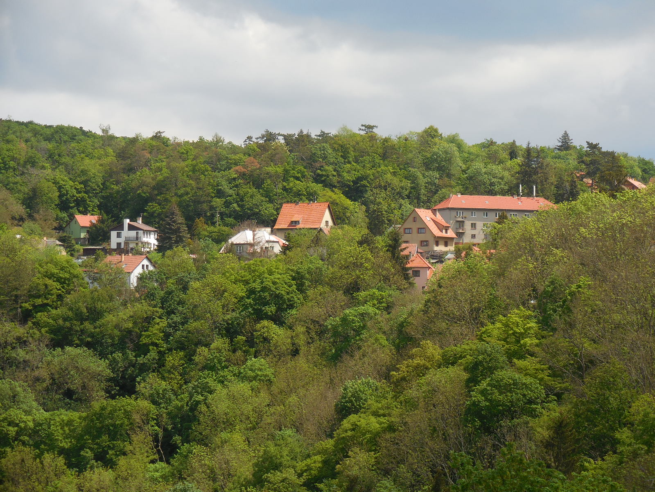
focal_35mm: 113
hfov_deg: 17.4
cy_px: 246
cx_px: 328
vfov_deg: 13.1
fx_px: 2138
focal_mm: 20.4
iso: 125
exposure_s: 1/500
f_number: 5.1
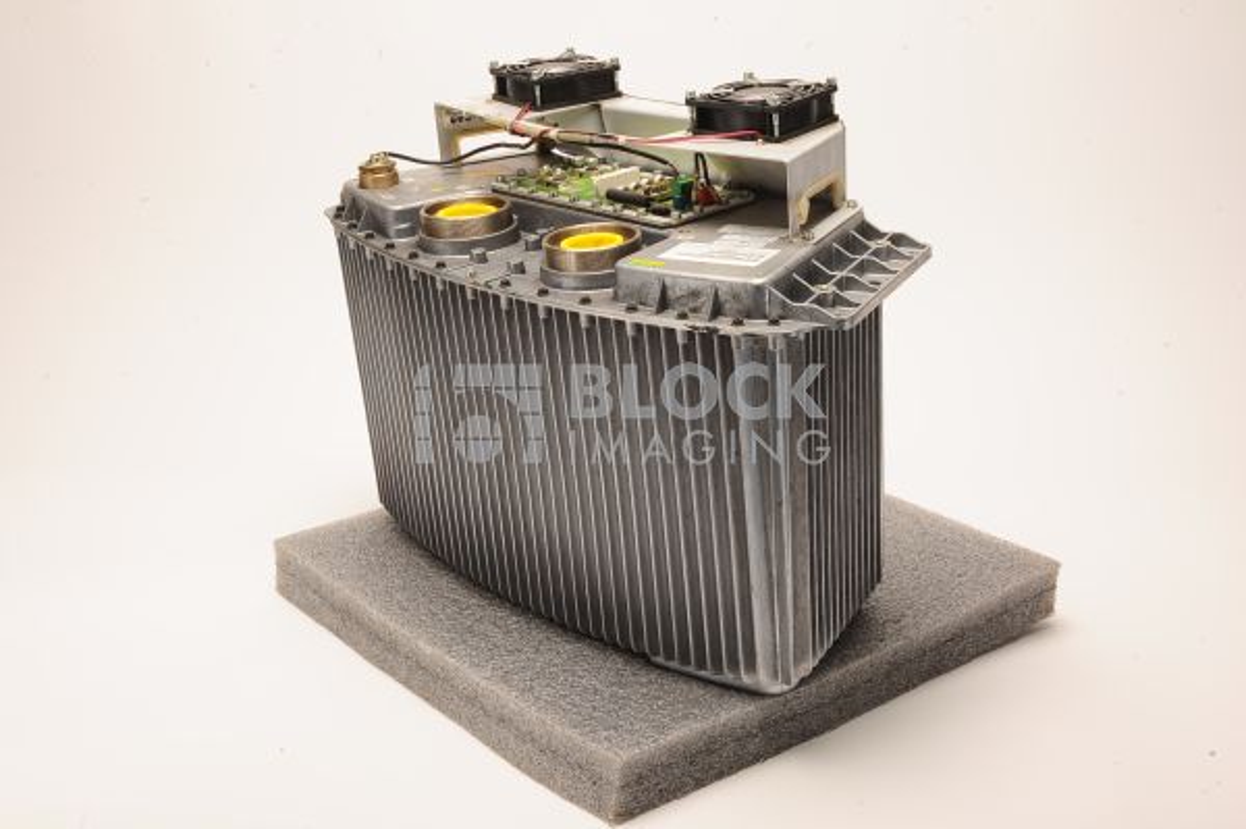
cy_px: 414
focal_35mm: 50
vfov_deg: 26.9
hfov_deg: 39.6
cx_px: 623
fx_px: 1729
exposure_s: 1/160
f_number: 16
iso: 320
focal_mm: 50
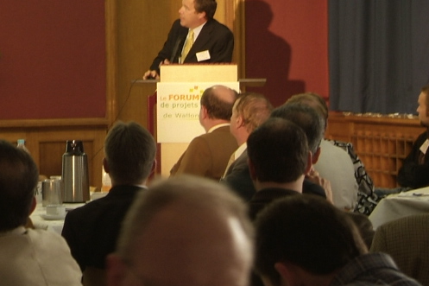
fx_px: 2382
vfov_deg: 6.8
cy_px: 21
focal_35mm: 200
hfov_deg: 10.2
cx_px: 14
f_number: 5.6
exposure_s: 1/10
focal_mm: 46
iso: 400
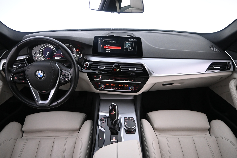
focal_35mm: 24
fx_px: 158
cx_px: 118
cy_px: 79
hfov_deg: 73.7
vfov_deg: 53.1
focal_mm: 16
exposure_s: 1/30
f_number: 3.5
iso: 2500
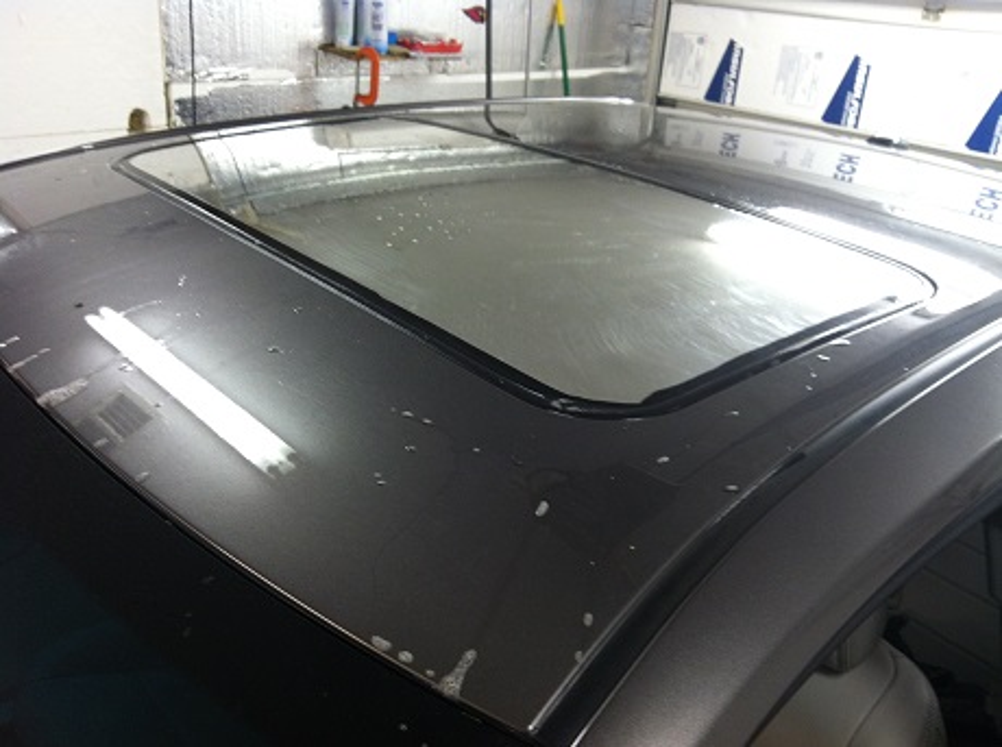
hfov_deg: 52.7
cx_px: 501
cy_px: 374
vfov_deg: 40.6
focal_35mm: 35
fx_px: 1011
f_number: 2.8
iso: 100
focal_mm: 3.85
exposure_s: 1/15
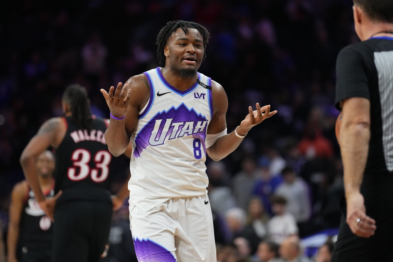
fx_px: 2183
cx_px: 196
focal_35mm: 200
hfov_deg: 10.3
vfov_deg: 6.9
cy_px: 131
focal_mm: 200
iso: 3200
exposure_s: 1/2000
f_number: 2.8
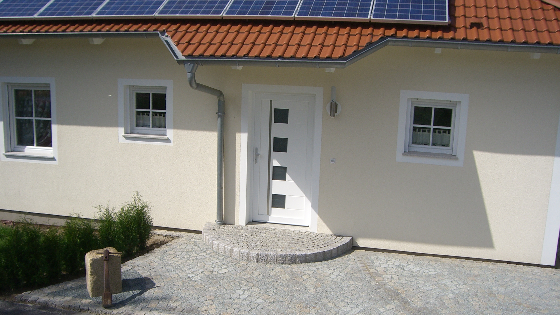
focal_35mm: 42
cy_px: 183
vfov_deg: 28.3
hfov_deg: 48.4
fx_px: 624
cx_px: 279
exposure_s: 1/1250
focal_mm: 6.2
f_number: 4.3
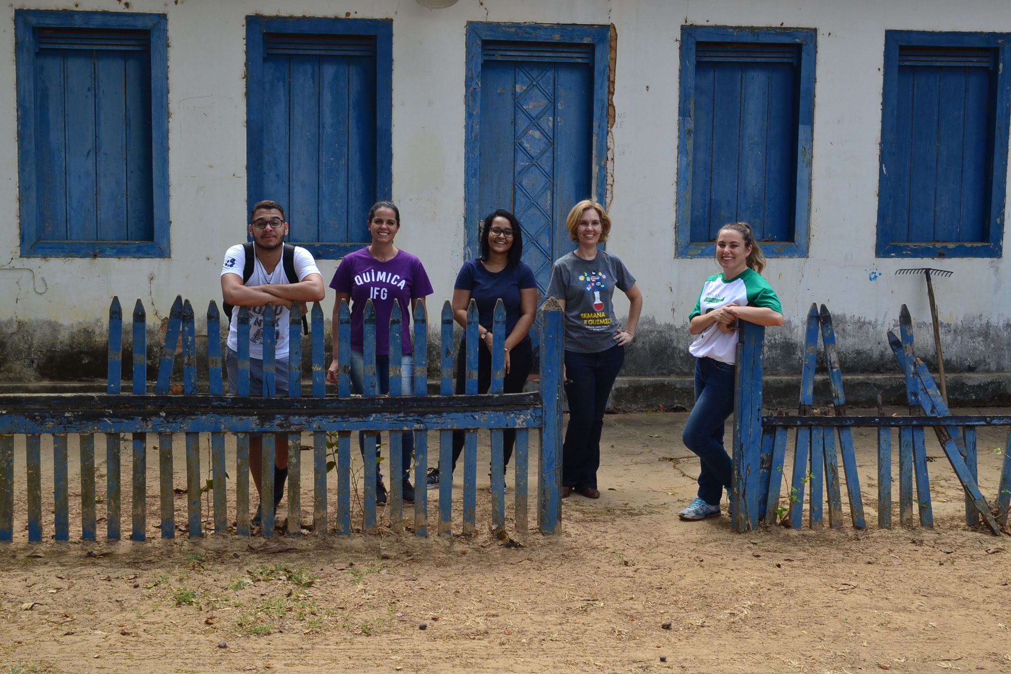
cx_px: 506
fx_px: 1474
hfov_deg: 37.9
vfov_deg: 25.8
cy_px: 337
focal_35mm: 52
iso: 400
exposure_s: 1/125
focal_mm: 35
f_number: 9
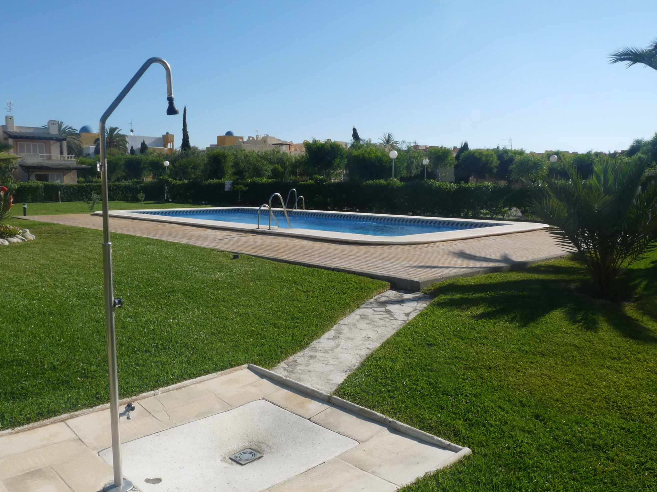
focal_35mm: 28
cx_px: 328
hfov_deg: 63.4
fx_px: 531
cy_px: 254
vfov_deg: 49.7
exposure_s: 1/400
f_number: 6.3
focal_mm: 4.8
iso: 100
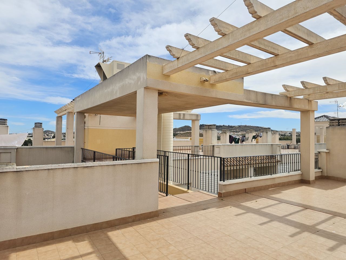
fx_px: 230
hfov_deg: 73.9
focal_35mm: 23
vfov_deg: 58.9
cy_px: 130
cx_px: 173
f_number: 1.7
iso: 16
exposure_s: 1/1376
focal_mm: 6.3
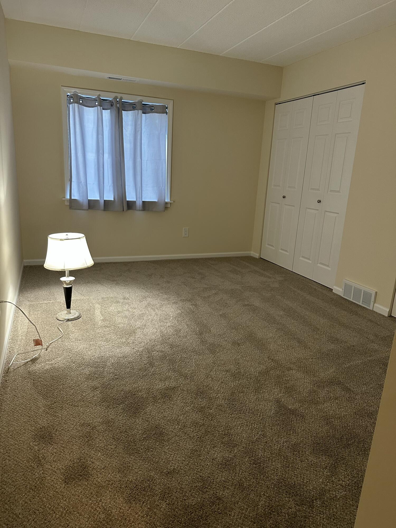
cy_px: 264
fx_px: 366
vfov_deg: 71.6
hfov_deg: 56.8
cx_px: 198
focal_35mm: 24
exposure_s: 1/60
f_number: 1.78
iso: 320
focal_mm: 6.86
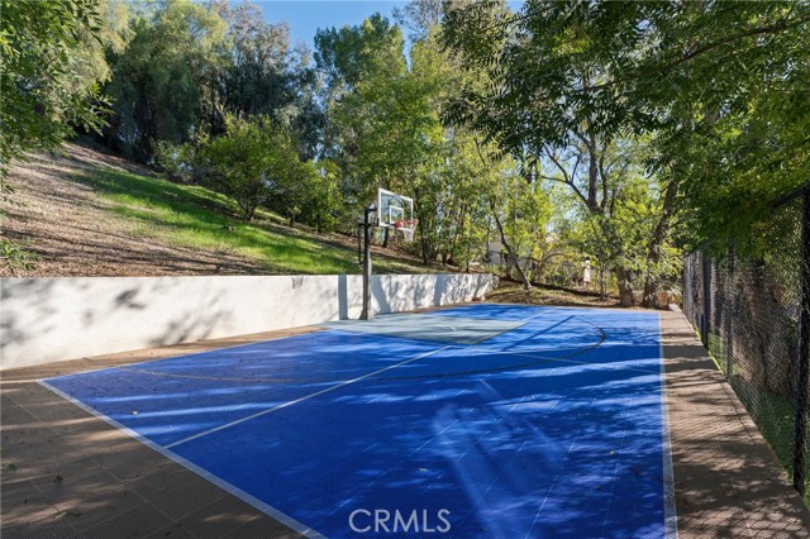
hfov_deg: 94.0
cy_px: 270
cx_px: 405
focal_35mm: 17
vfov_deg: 71.0
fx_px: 378
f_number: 8
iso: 160
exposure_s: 1/200
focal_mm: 16.8
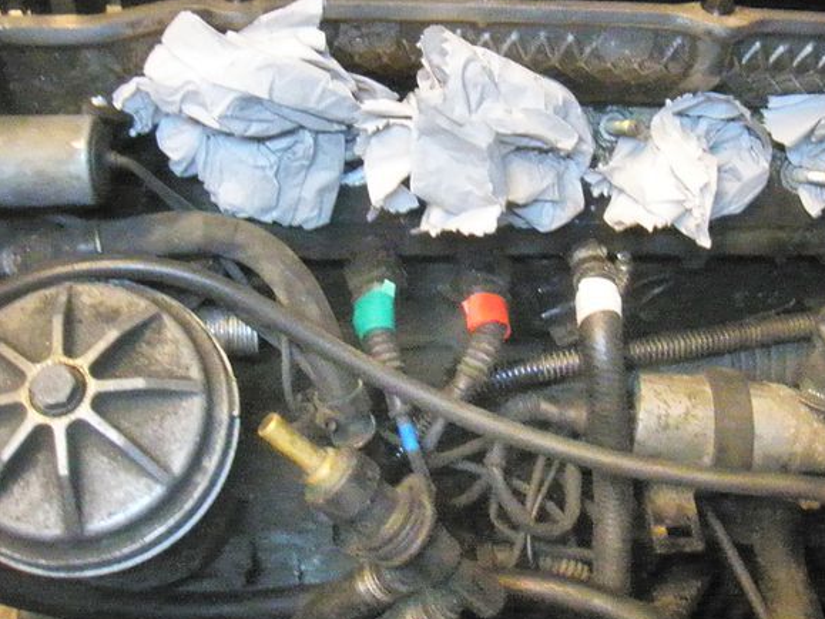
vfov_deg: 34.3
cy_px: 319
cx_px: 453
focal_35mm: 42
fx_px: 1001
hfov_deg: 44.7
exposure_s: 1/30
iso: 3200
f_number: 3.5
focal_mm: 6.7
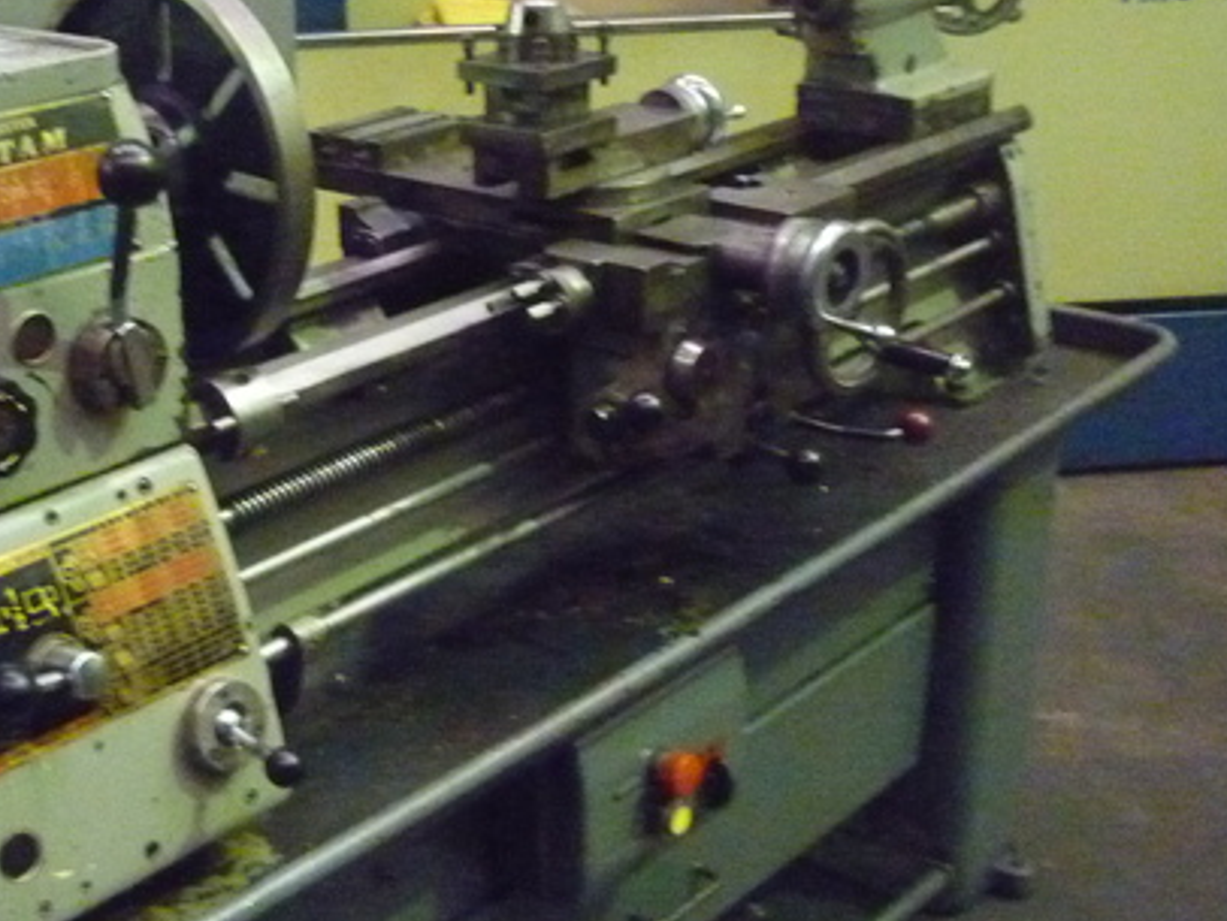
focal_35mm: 52
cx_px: 366
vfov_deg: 28.1
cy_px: 486
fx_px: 1844
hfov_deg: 36.2
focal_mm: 5.5
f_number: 2.8
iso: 1600
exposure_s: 1/8
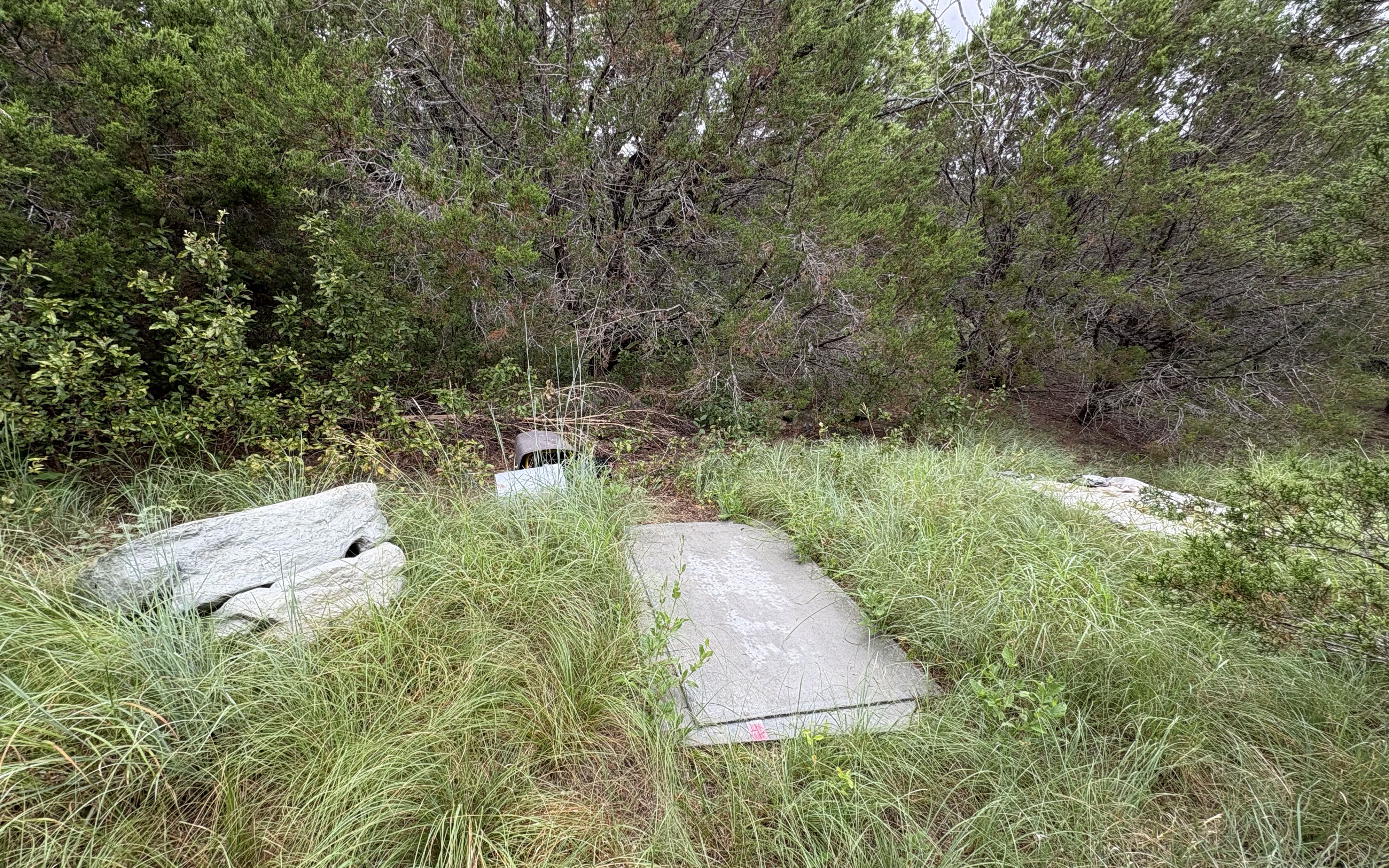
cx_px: 695
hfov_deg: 101.5
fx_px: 568
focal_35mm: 15
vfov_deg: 74.8
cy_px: 446
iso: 40
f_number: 2.2
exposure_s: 1/133
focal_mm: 2.22
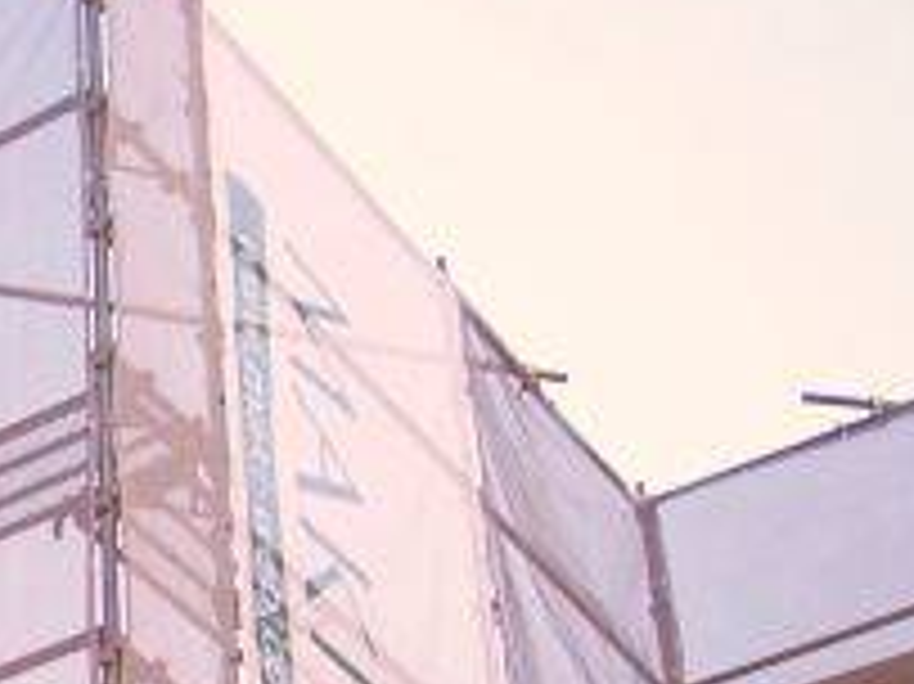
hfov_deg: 19.5
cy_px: 657
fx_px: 2533
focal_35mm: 96
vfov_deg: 15.2
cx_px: -117
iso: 64
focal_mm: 7.8
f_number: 2.8
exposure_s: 1/7.1
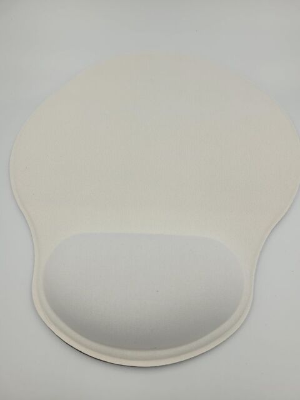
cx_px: 150
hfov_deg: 53.1
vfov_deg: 67.3
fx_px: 300
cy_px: 200
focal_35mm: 26
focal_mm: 5.4
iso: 40
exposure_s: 1/790
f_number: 1.8
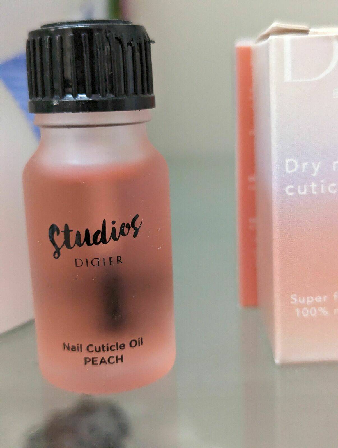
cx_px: 169
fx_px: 623
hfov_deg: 30.3
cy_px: 224
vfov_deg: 39.6
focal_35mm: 48
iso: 1190
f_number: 1.85
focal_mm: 6.81
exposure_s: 1/199
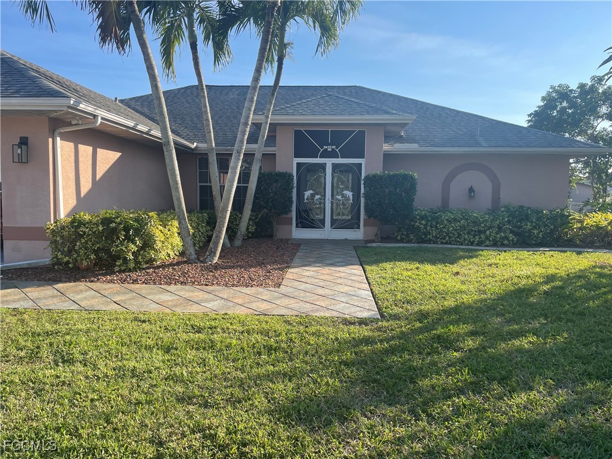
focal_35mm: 26
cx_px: 306
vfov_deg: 53.1
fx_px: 460
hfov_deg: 67.3
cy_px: 230
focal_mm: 4.2
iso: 32
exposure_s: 1/1531
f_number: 1.6
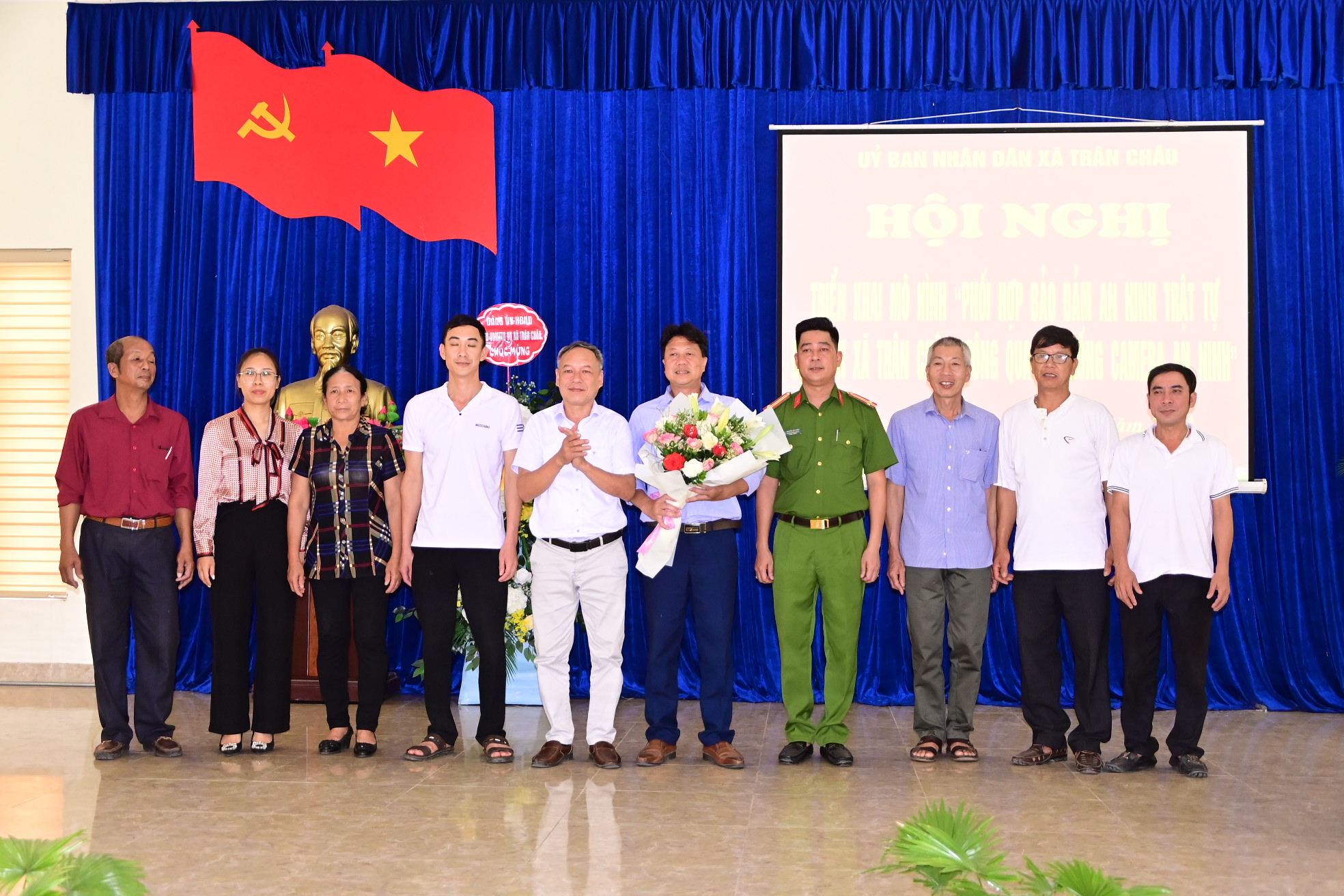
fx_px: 1568
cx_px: 672
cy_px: 448
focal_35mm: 42
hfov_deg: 46.4
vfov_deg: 31.9
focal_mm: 28
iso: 2000
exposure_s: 1/200
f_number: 4
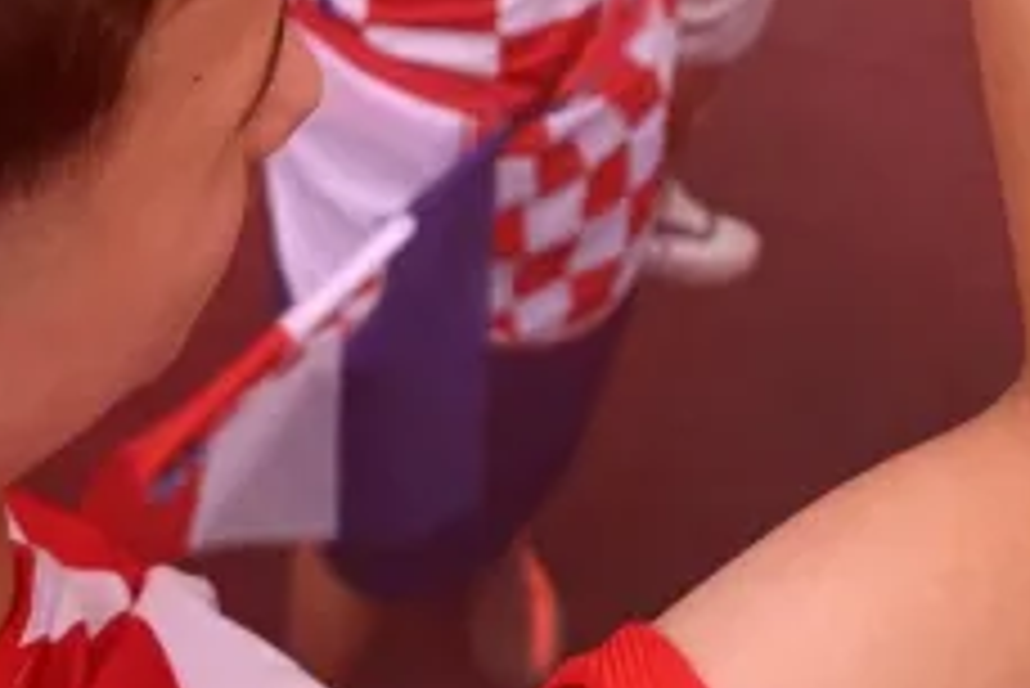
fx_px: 1517
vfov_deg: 20.6
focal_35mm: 53
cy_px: -425
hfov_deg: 37.3
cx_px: 621
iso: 1000
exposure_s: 1/3200
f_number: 4
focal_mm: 16
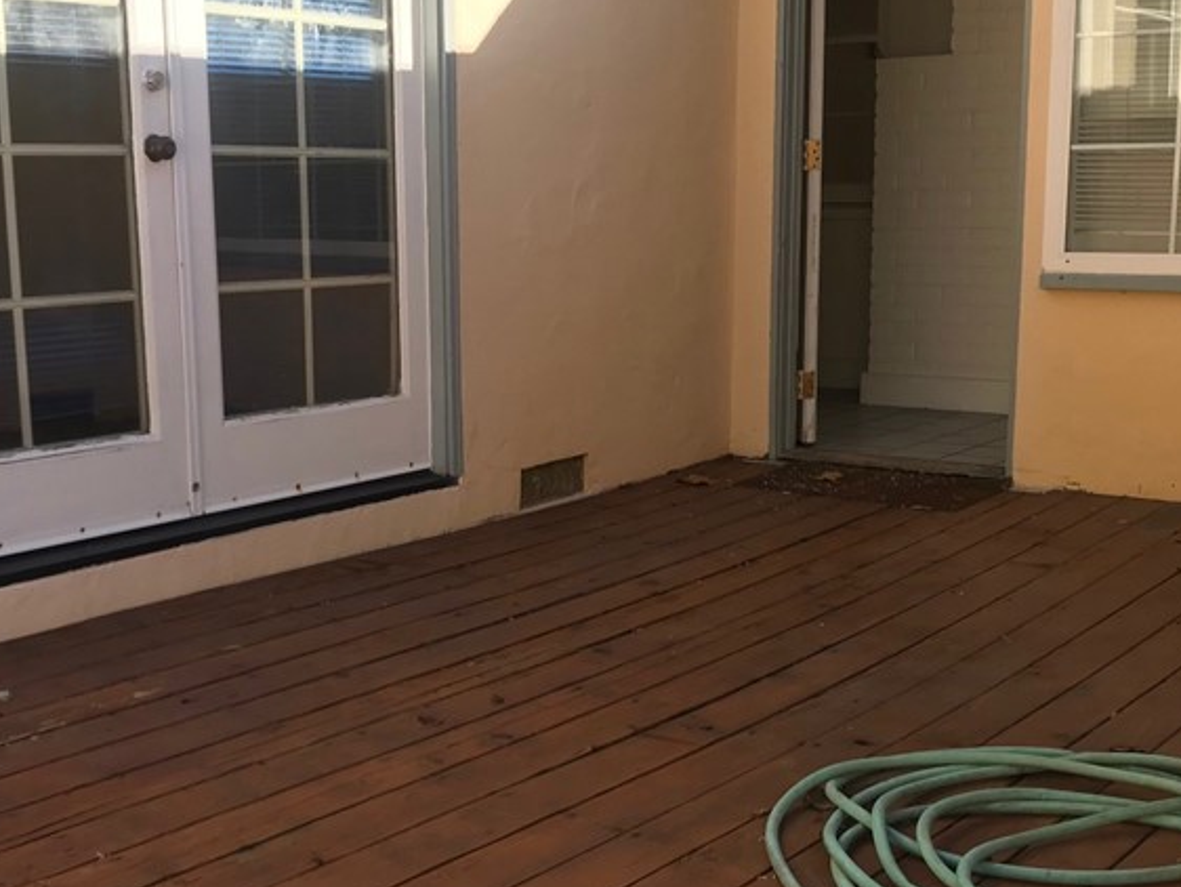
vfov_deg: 28.5
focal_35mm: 51
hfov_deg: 37.4
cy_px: 528
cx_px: 504
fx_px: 1741
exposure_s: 1/760
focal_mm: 3.99
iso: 20
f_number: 1.8
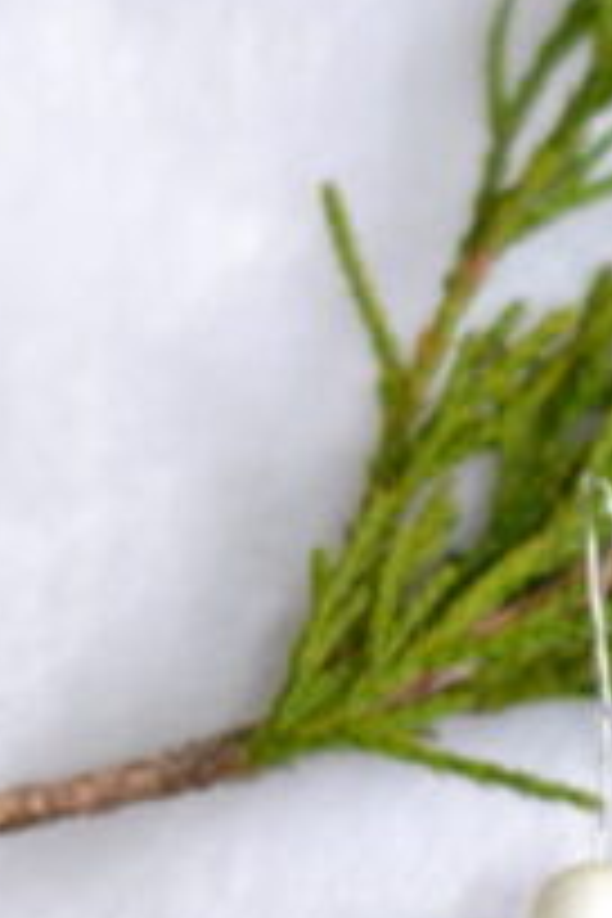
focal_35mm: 376
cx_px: 1393
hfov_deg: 3.6
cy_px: 1269
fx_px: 9587
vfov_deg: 5.4
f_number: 3.2
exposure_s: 1/60
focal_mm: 50
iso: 360
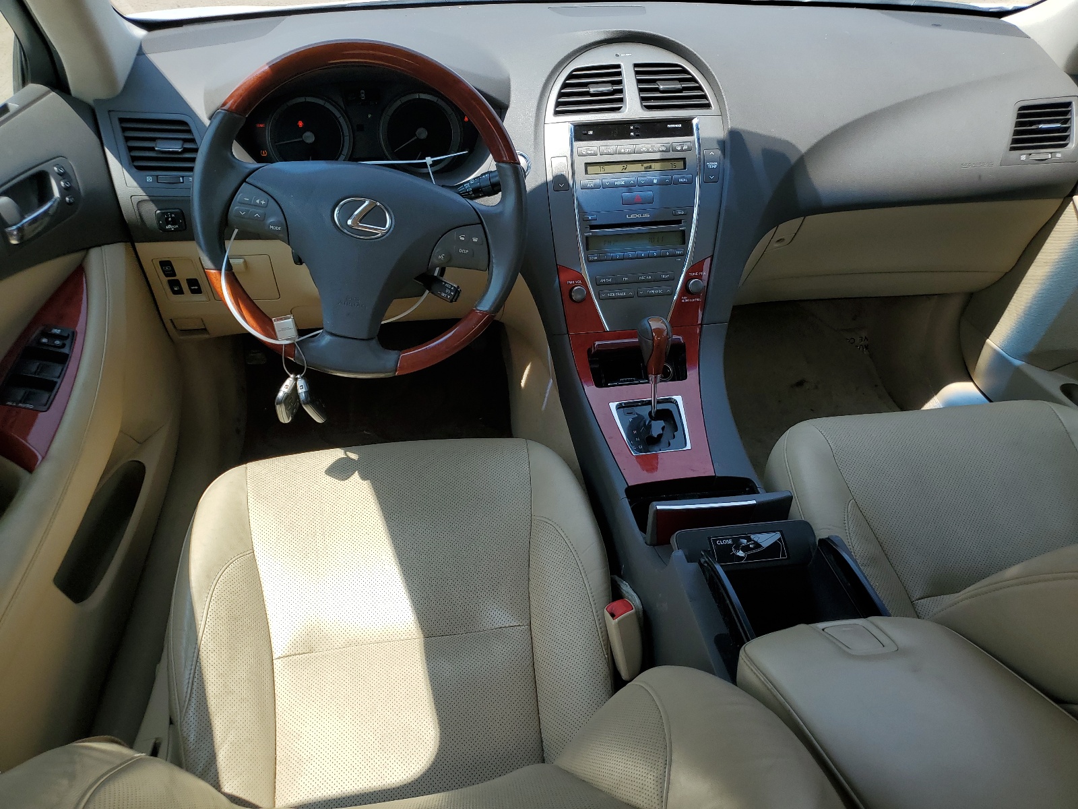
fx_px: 810
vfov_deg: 53.1
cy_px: 404
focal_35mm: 26
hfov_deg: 67.3
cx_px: 539
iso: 50
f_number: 1.5
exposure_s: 1/1111
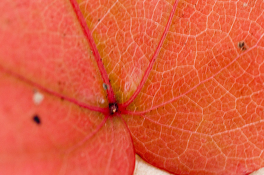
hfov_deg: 12.9
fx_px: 1165
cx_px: 128
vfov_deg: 8.6
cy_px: 92
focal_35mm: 159
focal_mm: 100
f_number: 4
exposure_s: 1/13
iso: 400
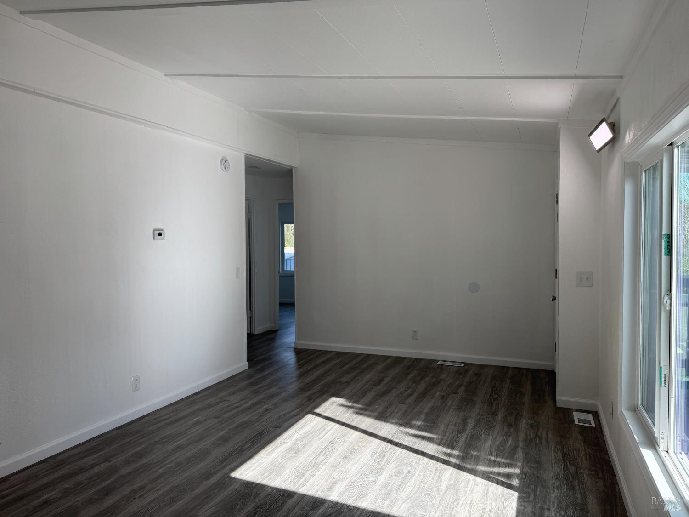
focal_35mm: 24
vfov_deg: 56.8
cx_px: 344
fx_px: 478
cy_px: 258
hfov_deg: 71.6
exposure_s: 1/470
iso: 80
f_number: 1.78
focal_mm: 6.76
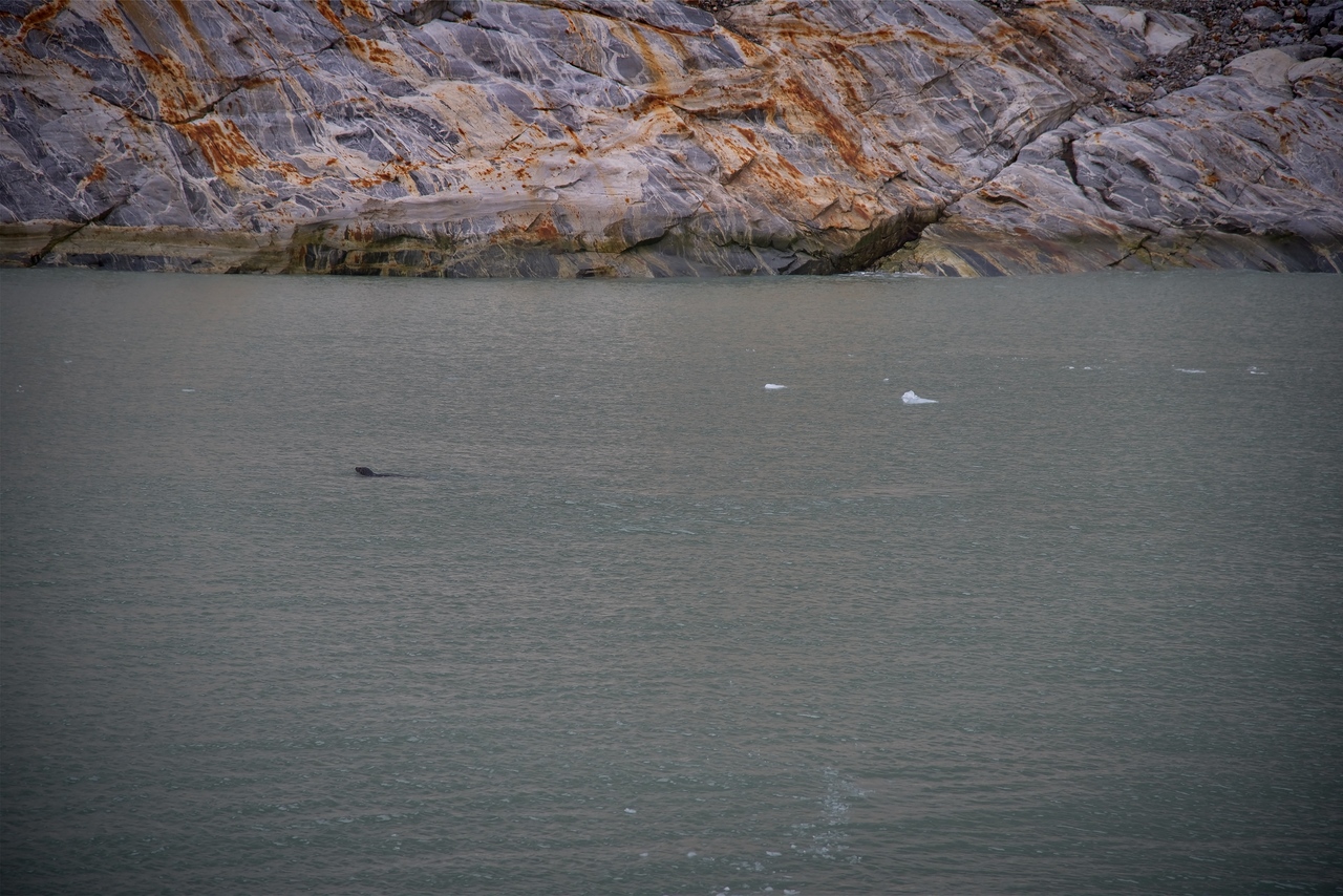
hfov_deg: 17.1
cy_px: 448
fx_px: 4477
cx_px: 672
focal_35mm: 120
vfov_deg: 11.4
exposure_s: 1/250
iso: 200
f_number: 4
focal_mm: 120
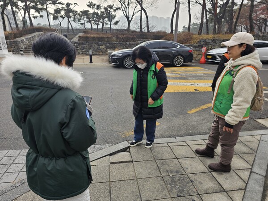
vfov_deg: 58.9
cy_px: 100
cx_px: 134
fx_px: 178
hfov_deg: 73.9
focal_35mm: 23
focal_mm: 6.3
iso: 10
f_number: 1.7
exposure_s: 1/222
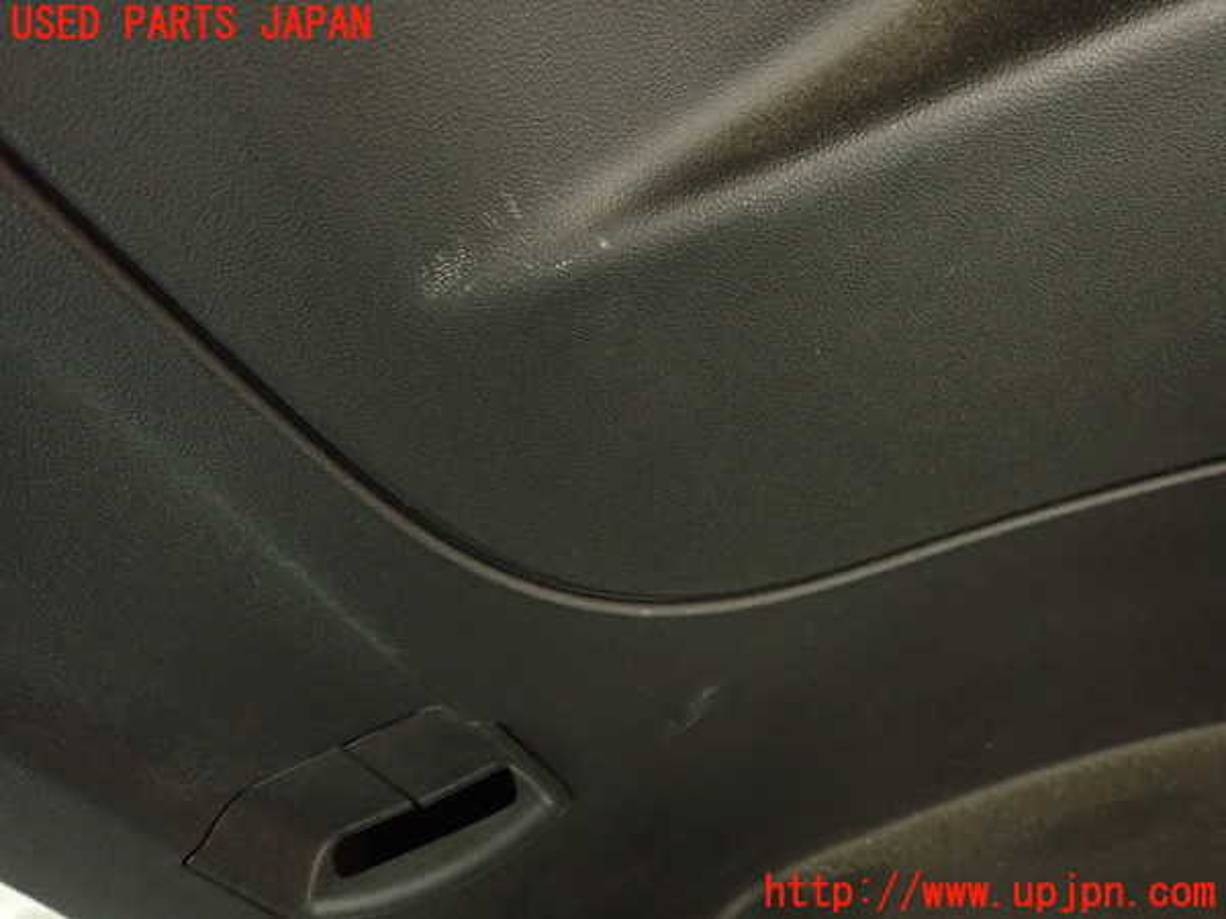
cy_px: 460
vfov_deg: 54.9
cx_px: 613
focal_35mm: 25
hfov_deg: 69.4
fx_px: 885
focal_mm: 4.5
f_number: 2
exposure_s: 1/25
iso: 800
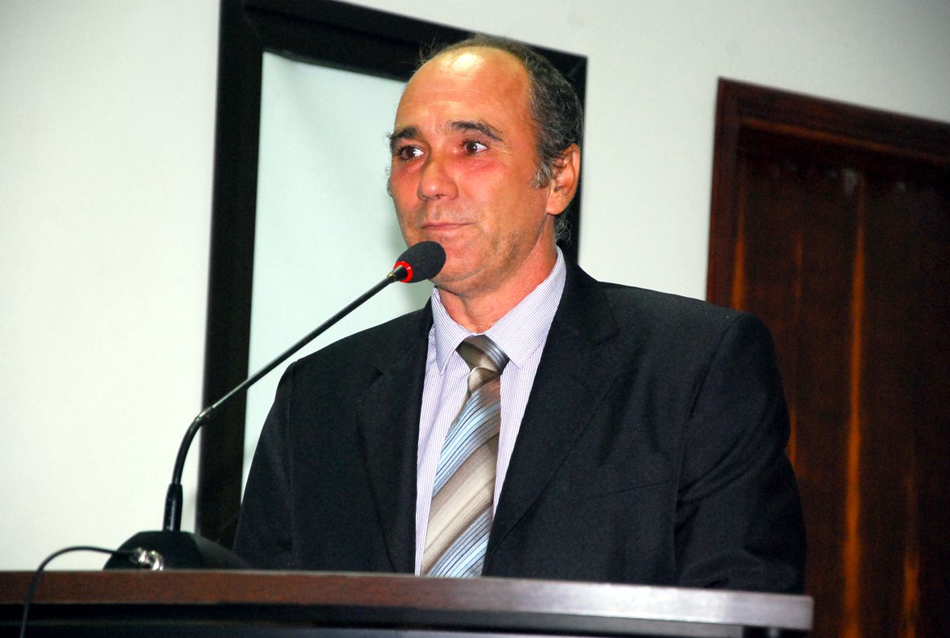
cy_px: 319
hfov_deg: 13.0
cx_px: 475
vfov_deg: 8.8
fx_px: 4165
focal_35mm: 158
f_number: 5.6
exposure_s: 1/80
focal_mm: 105
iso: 1000
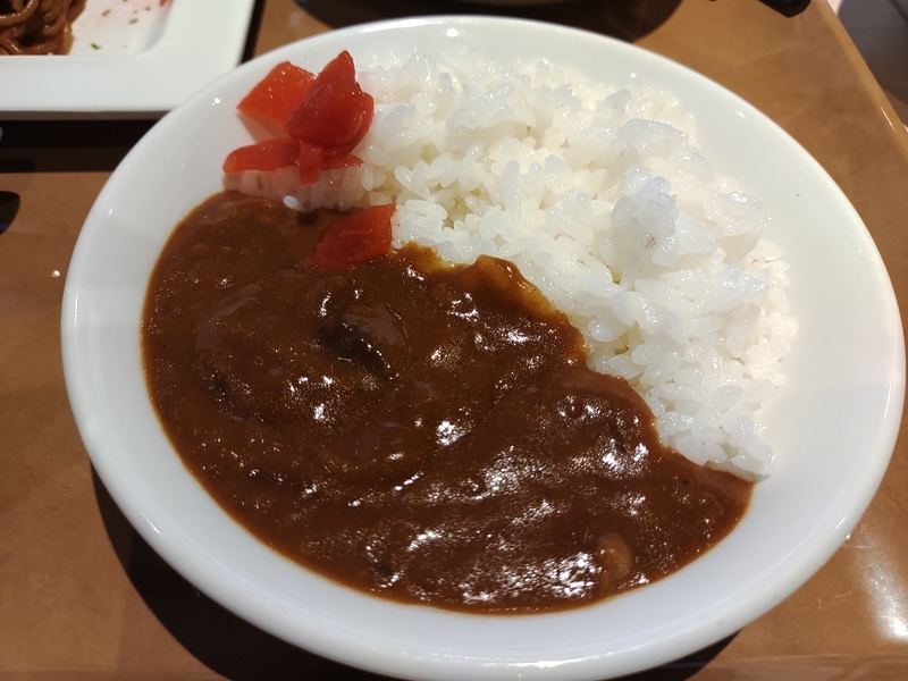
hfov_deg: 65.3
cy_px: 340
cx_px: 454
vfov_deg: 51.4
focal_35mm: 27
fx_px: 708
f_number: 1.79
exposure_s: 1/60
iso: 157
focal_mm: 4.71
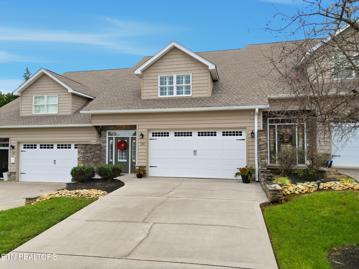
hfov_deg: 71.6
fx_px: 249
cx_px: 180
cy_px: 134
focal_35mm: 24
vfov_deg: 56.8
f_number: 1.7
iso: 100
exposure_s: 1/3200
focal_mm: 6.7
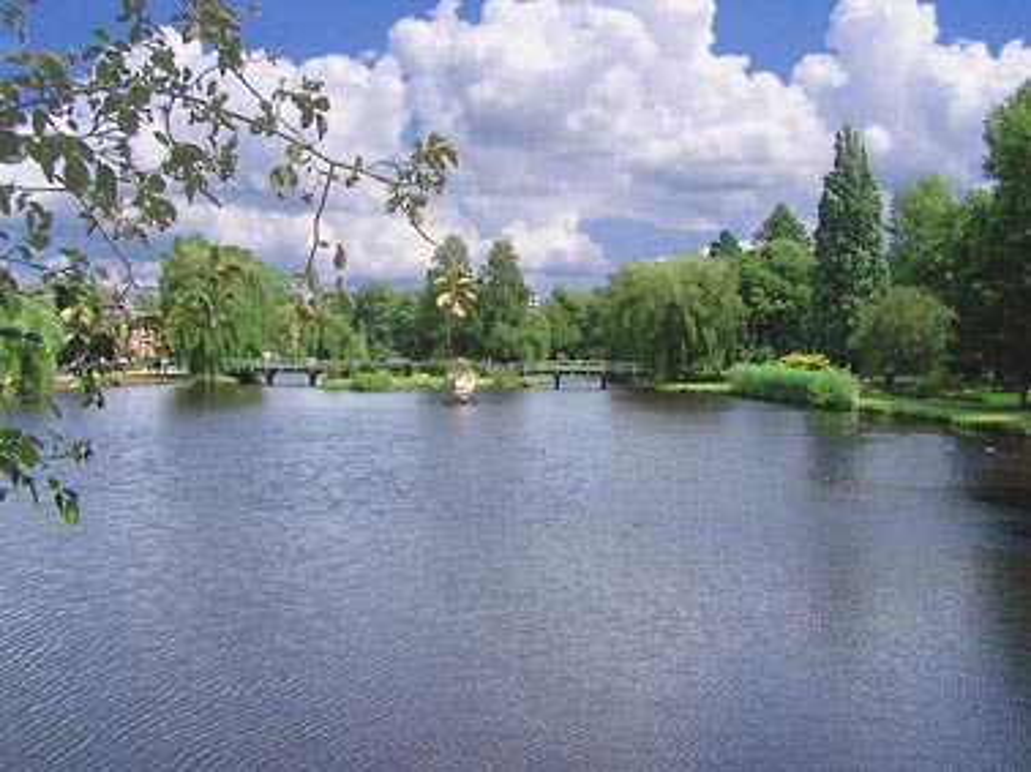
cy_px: 386
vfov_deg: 37.7
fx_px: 1131
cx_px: 516
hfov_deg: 49.0
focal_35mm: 38
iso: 64
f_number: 4
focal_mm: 6.3
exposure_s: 1/1000
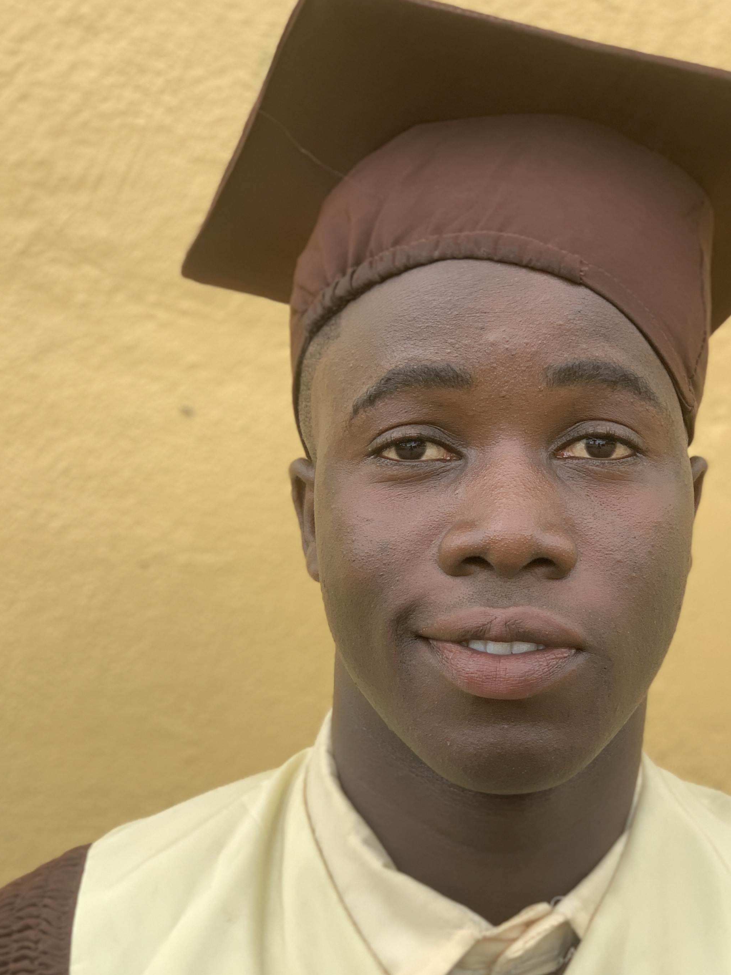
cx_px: 459
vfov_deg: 25.3
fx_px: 2168
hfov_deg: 19.1
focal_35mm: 77
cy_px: 606
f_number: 2.4
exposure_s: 1/122
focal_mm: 6
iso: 16
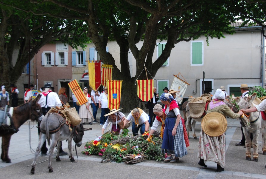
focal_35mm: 44
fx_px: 322
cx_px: 133
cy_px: 90
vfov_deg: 31.0
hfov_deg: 44.9
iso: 400
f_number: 6.3
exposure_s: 1/160
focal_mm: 29
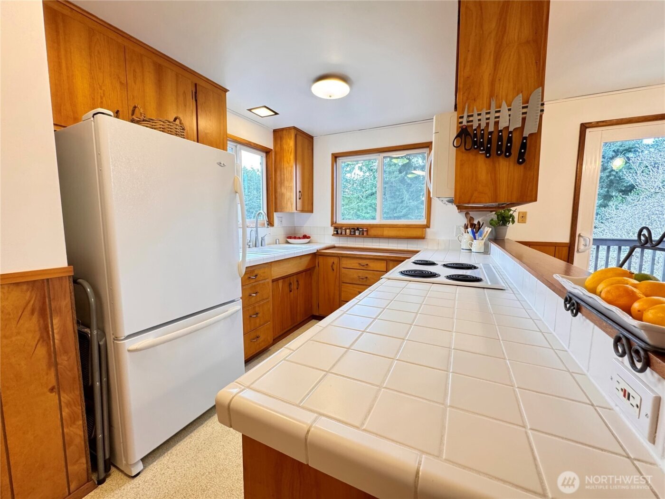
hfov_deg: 102.1
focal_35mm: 14
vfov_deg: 85.7
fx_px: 269
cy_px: 250
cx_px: 332
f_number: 2.2
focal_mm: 2.22
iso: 200
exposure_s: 1/60
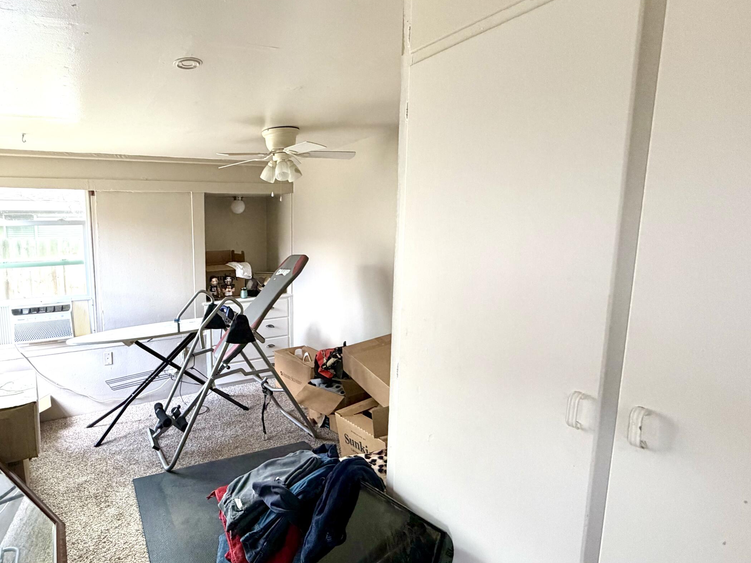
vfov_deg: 66.0
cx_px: 245
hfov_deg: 78.8
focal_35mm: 20
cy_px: 288
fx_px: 434
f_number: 2.2
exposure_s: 1/94
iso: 320
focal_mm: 2.22
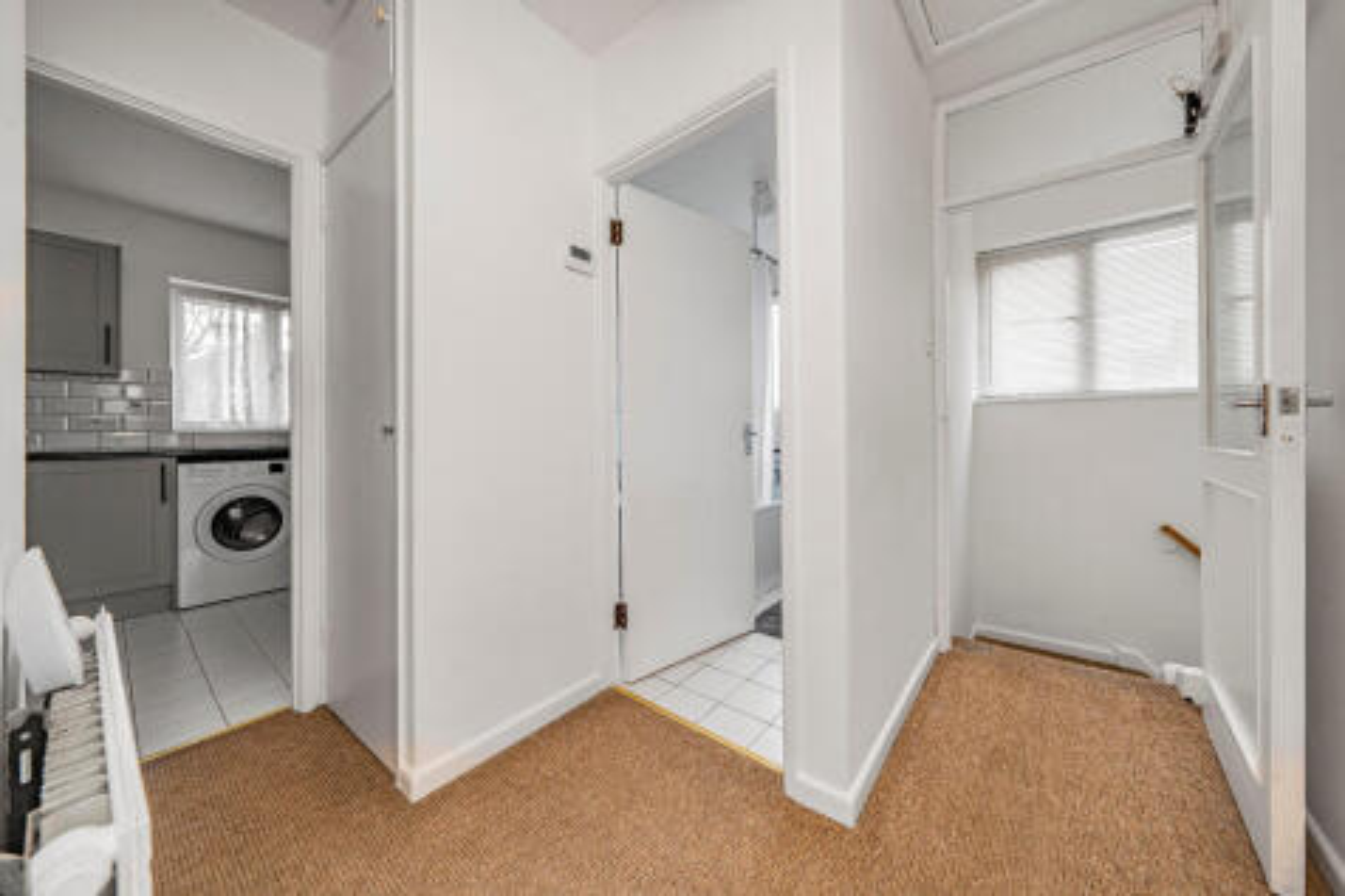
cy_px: 448
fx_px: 448
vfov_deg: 90.0
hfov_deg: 112.6
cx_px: 672
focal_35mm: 12
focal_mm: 12
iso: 320
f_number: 9
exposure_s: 1/13
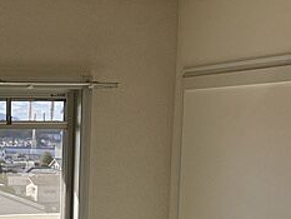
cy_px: 216
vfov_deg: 18.7
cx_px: -44
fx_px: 648
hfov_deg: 23.5
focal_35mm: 77
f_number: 1.8
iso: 32
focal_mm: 3.99
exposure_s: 1/934
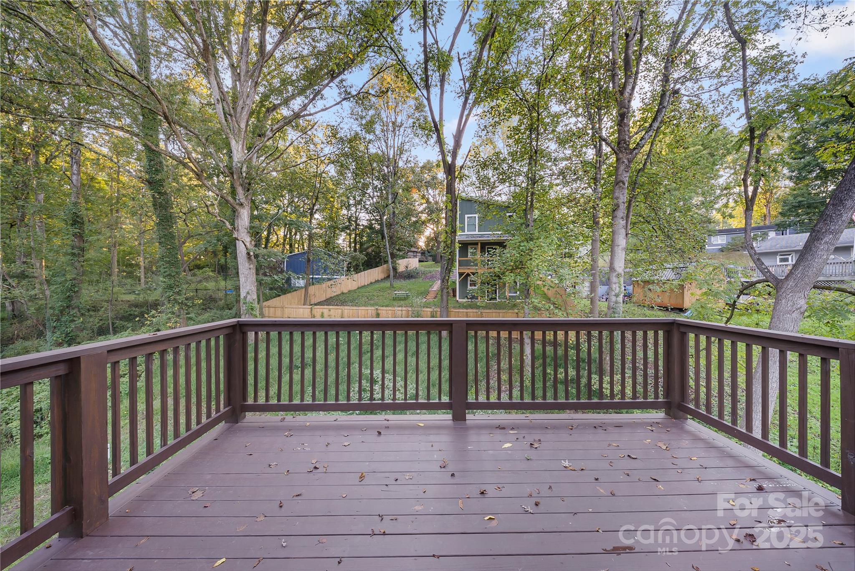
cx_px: 428
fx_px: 285
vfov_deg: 90.1
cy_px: 286
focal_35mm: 12
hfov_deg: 112.6
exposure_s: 1/30
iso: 640
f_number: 8
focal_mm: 12
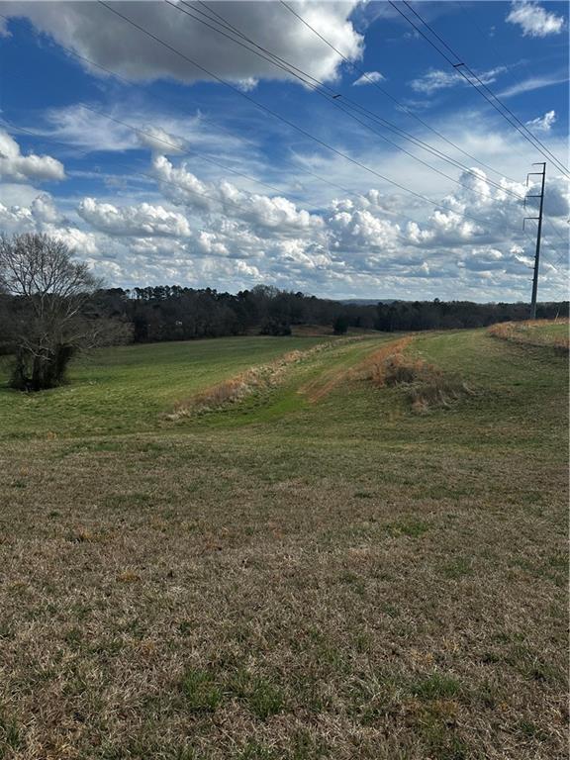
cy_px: 380
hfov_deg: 56.8
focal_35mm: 24
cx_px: 285
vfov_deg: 71.6
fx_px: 527
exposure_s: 1/6211
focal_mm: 6.86
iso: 80
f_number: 1.78
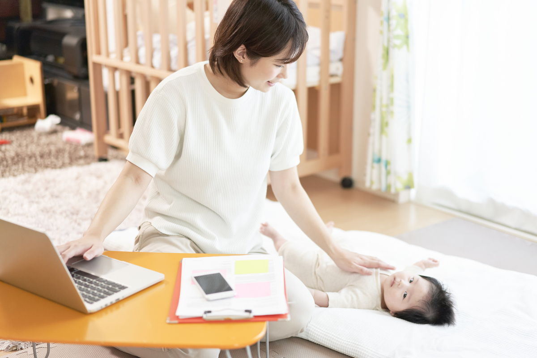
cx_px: 268
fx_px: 820
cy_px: 179
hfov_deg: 36.2
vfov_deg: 24.6
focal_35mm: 55
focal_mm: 55
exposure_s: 1/125
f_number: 1.8
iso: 400
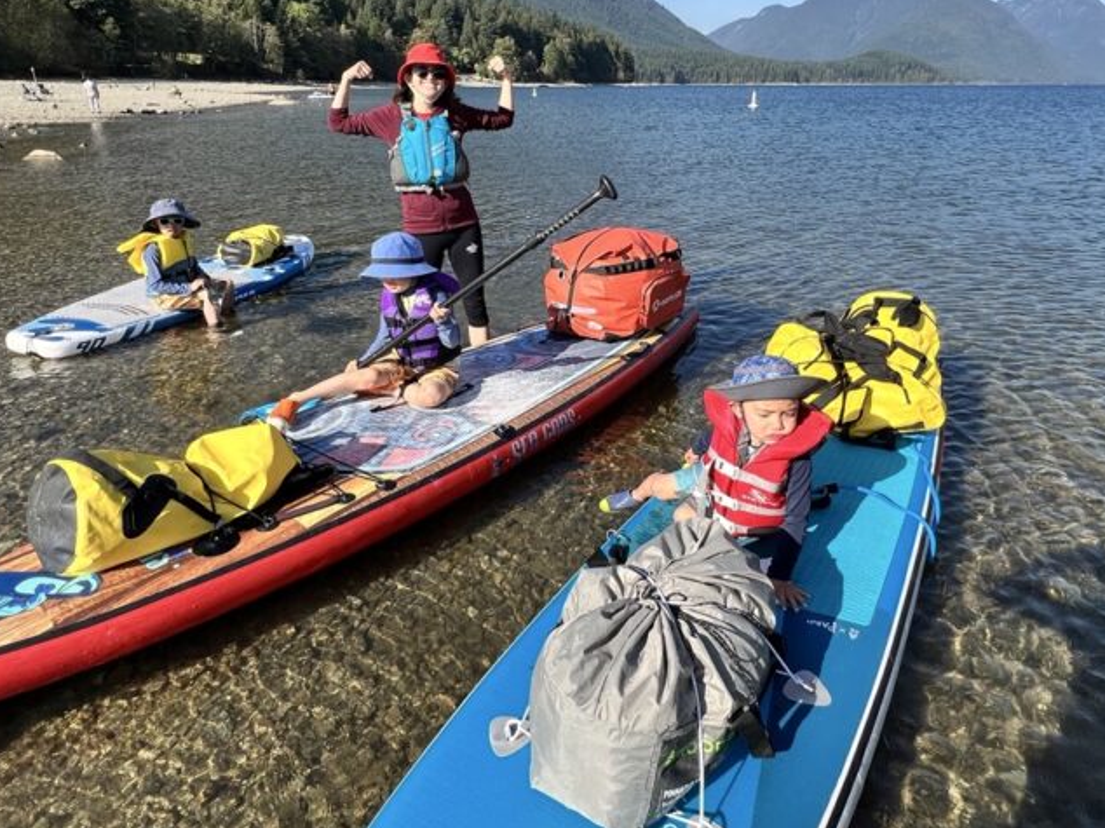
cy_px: 302
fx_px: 670
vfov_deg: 62.4
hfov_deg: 78.9
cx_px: 593
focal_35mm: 21
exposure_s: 1/1309
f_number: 1.8
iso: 32
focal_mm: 1.57
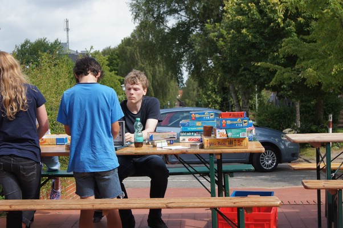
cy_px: 114
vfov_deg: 20.1
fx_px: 642
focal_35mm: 68
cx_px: 172
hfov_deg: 29.9
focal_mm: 45
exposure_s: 1/160
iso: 100
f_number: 8
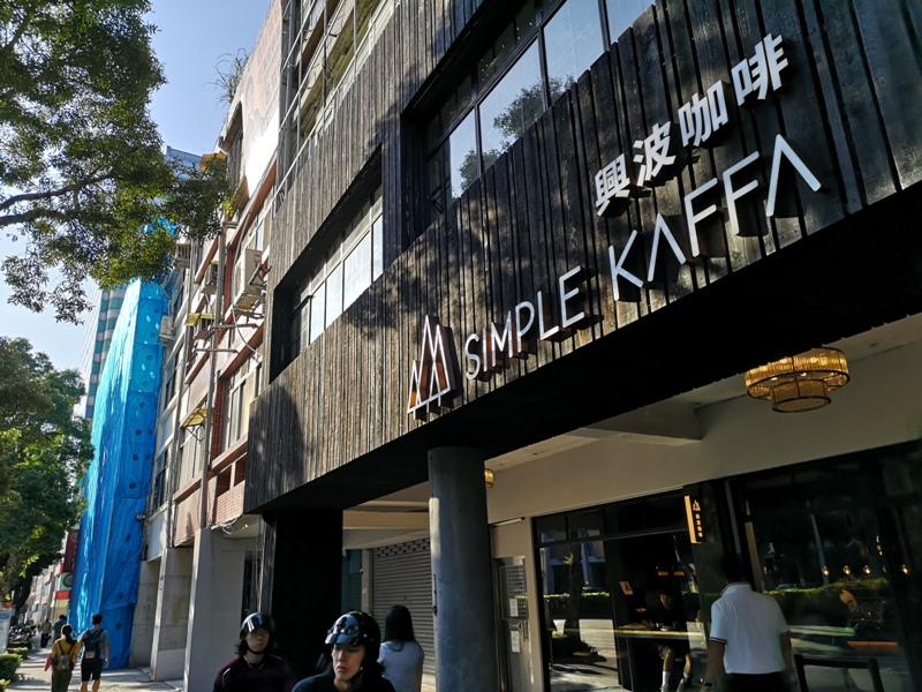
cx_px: 461
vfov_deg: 51.4
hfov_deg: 65.3
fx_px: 719
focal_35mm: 27
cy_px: 346
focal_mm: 3.95
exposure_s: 1/915
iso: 50
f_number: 1.8
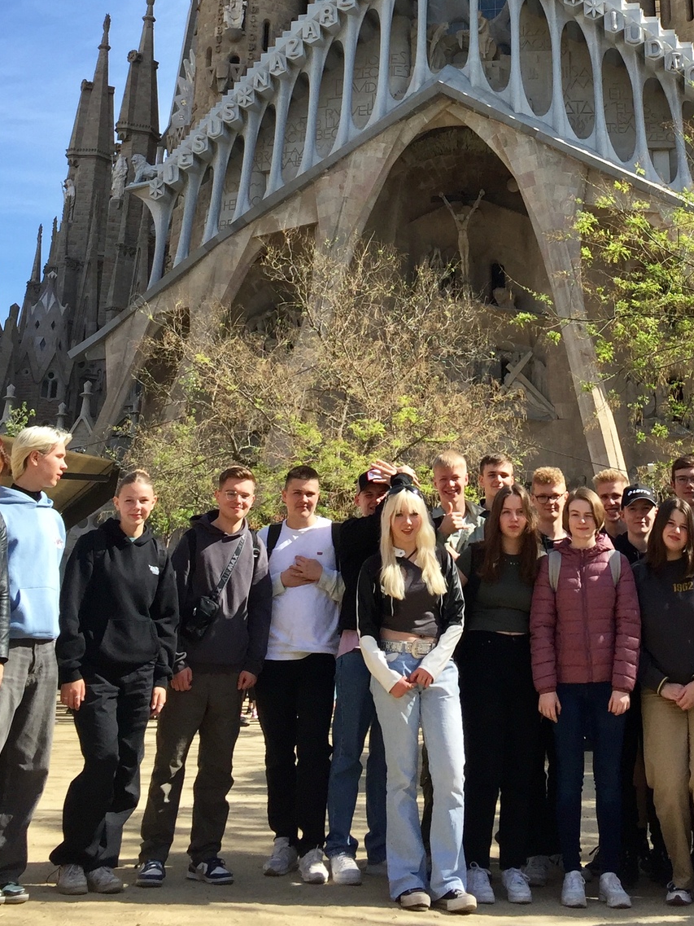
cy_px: 125
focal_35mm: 51
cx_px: 487
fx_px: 1363
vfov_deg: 35.7
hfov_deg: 28.3
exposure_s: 1/1276
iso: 32
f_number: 2.2
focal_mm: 4.15
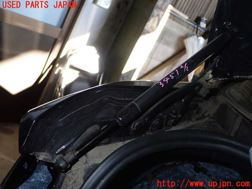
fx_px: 320
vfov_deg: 32.9
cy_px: 94
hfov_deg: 42.9
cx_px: 126
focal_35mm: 44
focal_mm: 7.84
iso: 800
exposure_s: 1/40
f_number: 9
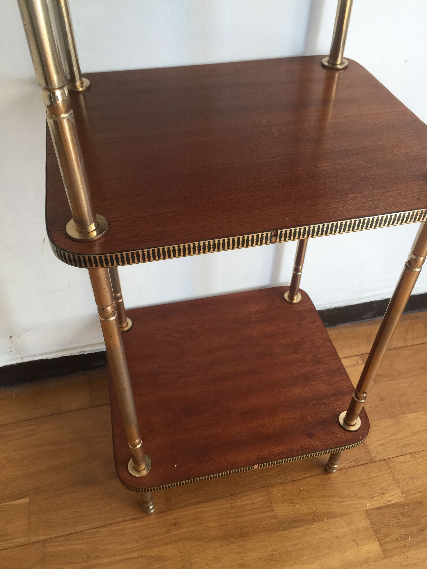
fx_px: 477
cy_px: 284
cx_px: 214
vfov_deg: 61.7
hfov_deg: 48.2
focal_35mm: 29
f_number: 2.2
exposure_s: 1/33
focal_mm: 4.15
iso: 32
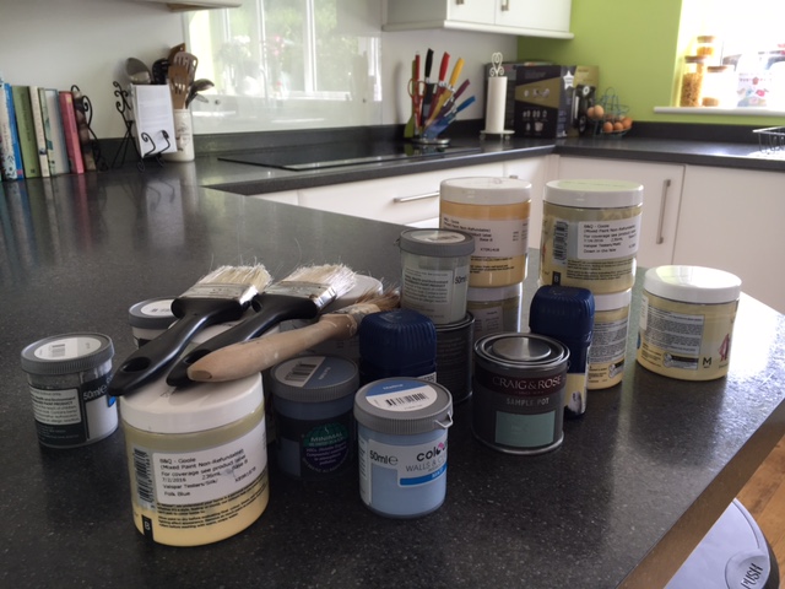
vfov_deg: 48.2
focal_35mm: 29
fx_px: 658
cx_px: 392
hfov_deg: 61.7
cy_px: 294
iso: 25
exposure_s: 1/50
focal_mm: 4.15
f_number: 2.2
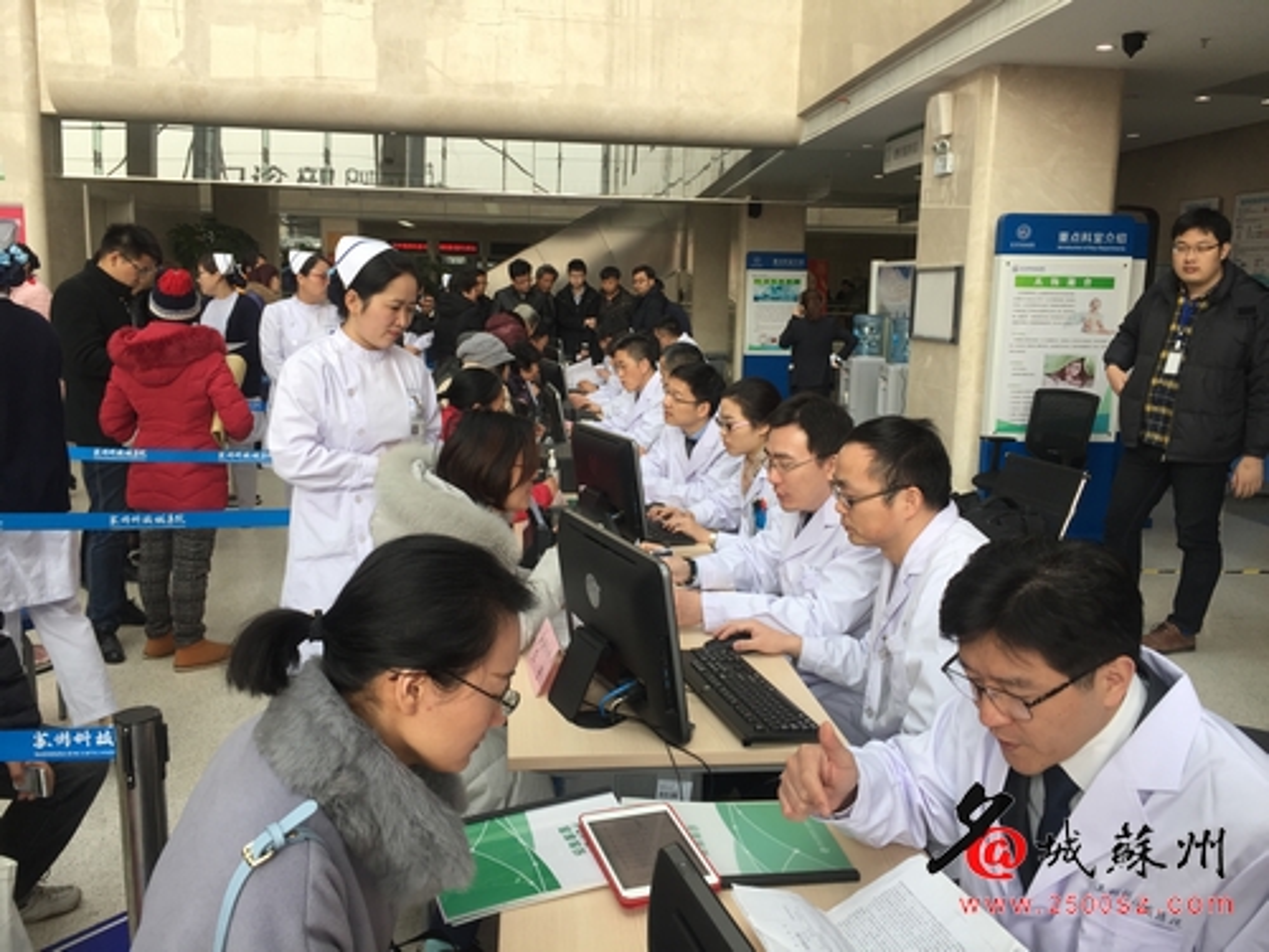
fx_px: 1063
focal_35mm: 29
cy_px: 476
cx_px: 634
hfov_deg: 61.7
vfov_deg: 48.2
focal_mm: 4.15
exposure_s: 1/104
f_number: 2.2
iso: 32
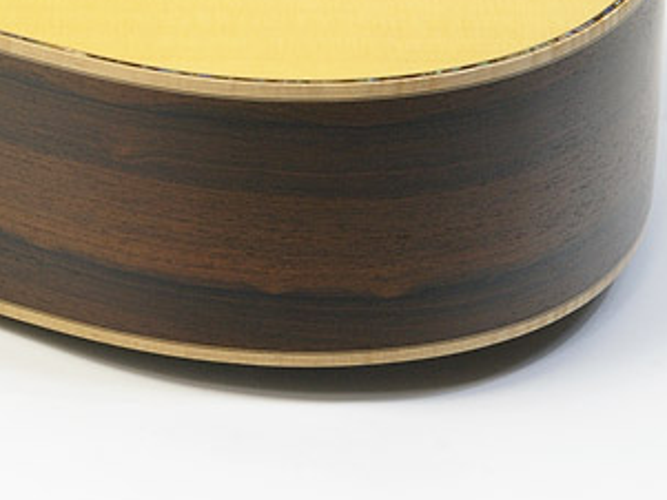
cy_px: -15
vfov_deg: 7.4
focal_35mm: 200
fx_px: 3855
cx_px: -20
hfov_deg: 9.8
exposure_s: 1.5
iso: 400
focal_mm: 63
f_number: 19
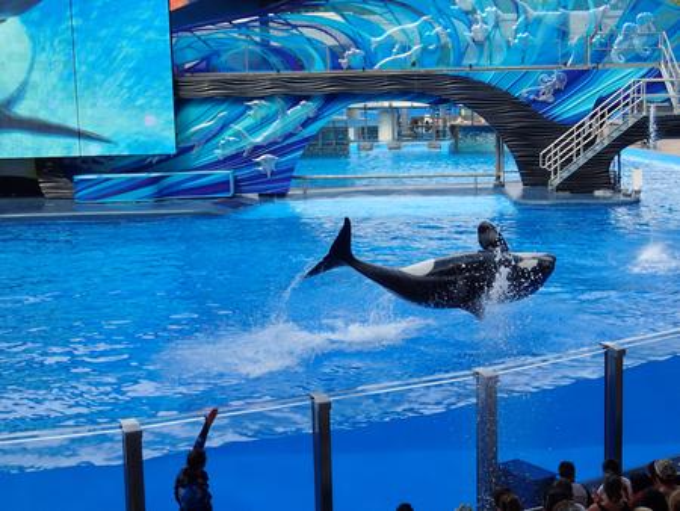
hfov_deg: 33.8
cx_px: 340
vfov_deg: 25.7
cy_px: 256
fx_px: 1120
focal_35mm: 57
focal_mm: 10.3
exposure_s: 1/500
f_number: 5
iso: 200
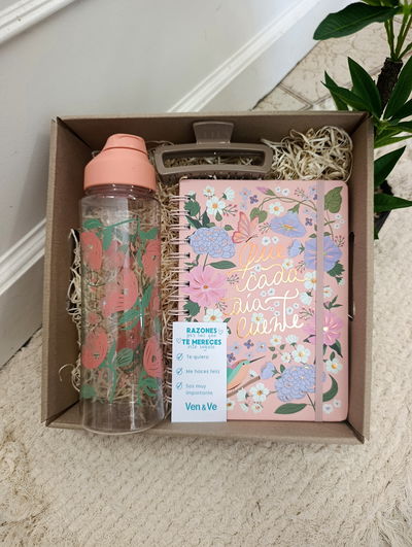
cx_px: 206
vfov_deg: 73.8
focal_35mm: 23
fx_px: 364
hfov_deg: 59.0
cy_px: 274
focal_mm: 6.11
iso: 568
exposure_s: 1/100
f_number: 1.65
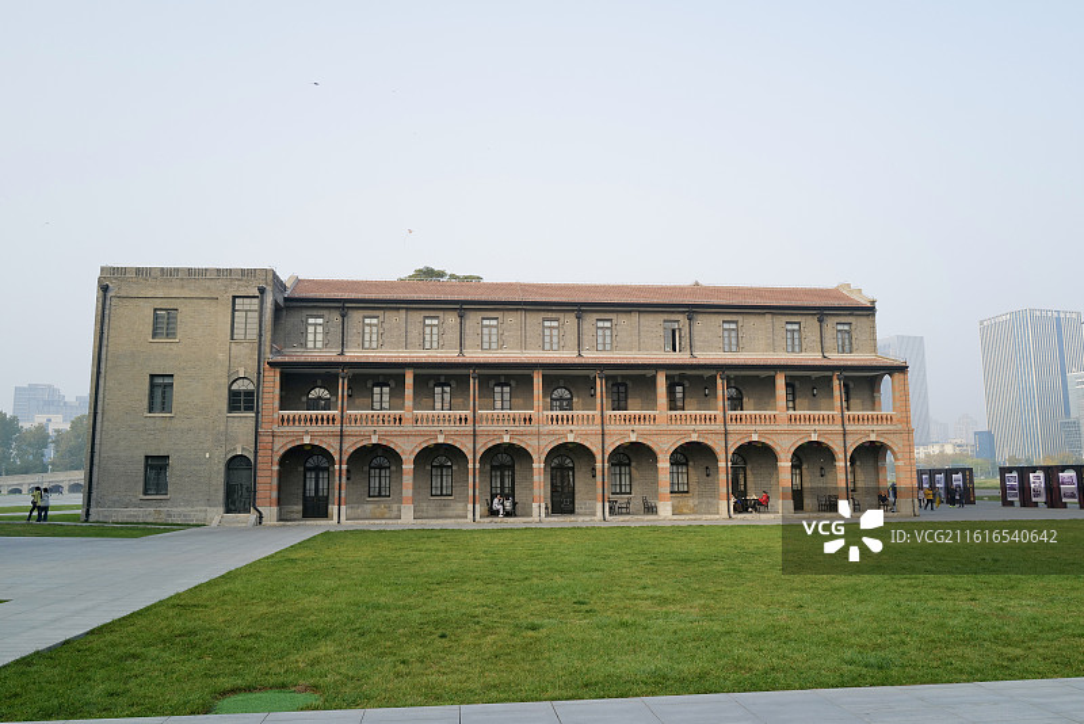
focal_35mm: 28
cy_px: 362
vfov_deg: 46.4
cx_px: 542
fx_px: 843
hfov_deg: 65.5
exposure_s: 1/250
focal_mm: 28
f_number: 8
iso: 400
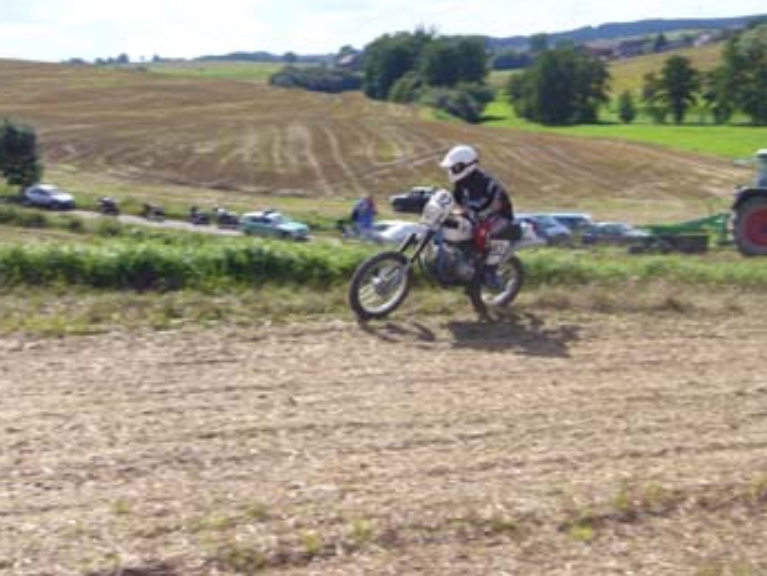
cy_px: 247
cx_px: 431
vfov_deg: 25.2
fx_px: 1286
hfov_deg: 33.2
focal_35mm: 58
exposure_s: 1/250
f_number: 6.7
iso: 100
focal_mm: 8.3
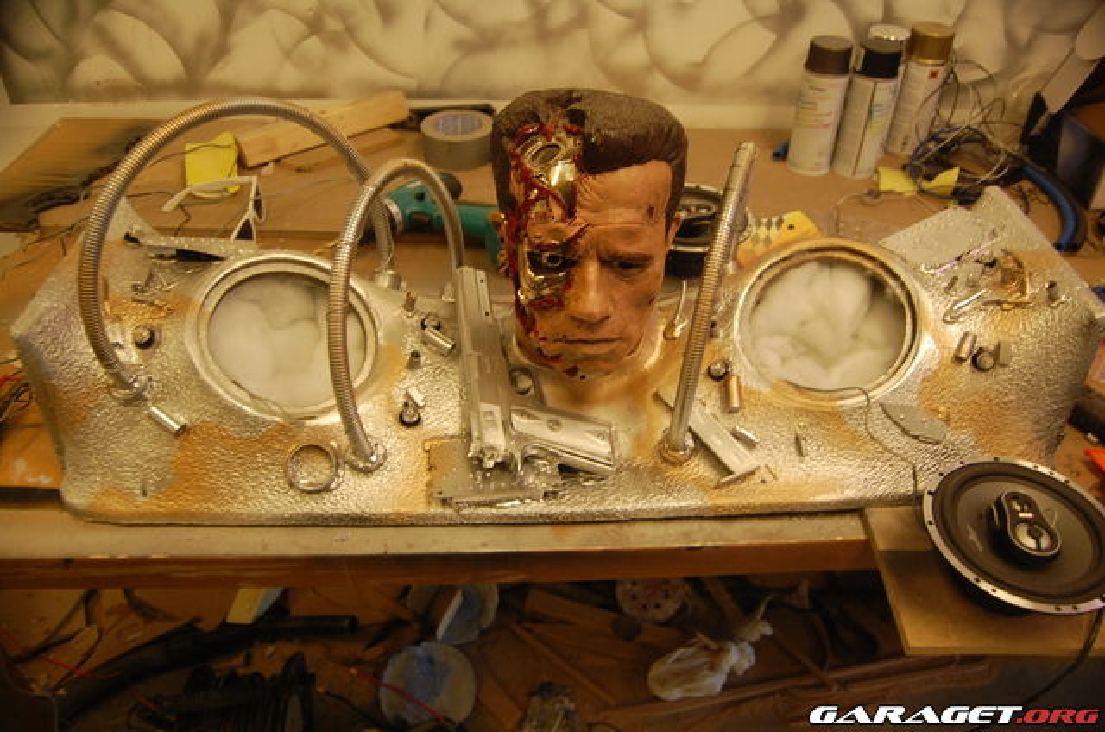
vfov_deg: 47.7
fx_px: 827
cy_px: 366
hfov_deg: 67.5
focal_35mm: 27
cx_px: 552
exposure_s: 1/30
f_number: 3.5
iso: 720
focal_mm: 18
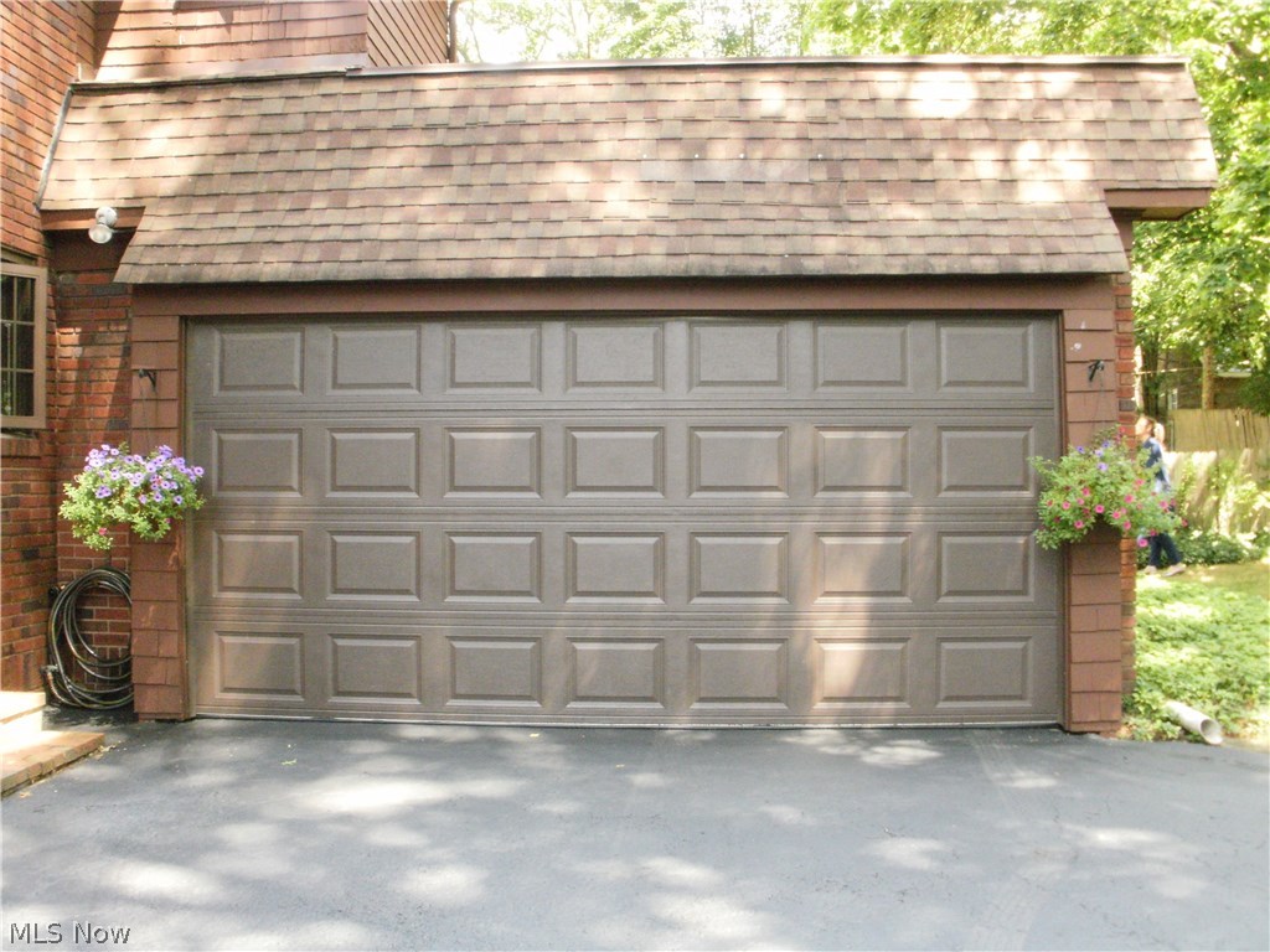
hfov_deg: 51.4
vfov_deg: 39.7
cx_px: 635
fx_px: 1321
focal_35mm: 36
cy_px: 476
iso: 400
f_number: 5.6
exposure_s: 1/60
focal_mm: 6.3
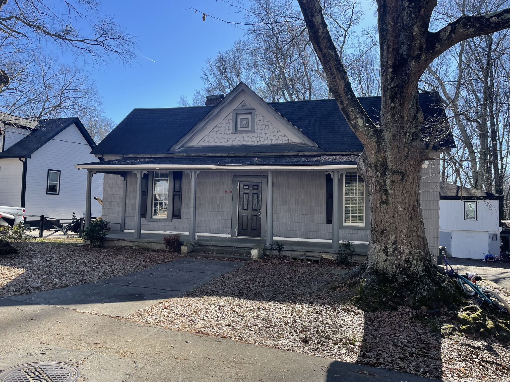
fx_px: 383
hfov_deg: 67.3
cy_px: 191
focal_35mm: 26
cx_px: 255
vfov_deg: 53.1
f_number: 1.6
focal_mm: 4.2
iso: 32
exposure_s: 1/1383
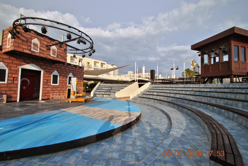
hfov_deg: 100.3
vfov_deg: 77.5
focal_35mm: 15
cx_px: 124
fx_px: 103
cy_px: 83
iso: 100
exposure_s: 1/320
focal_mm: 10
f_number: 9
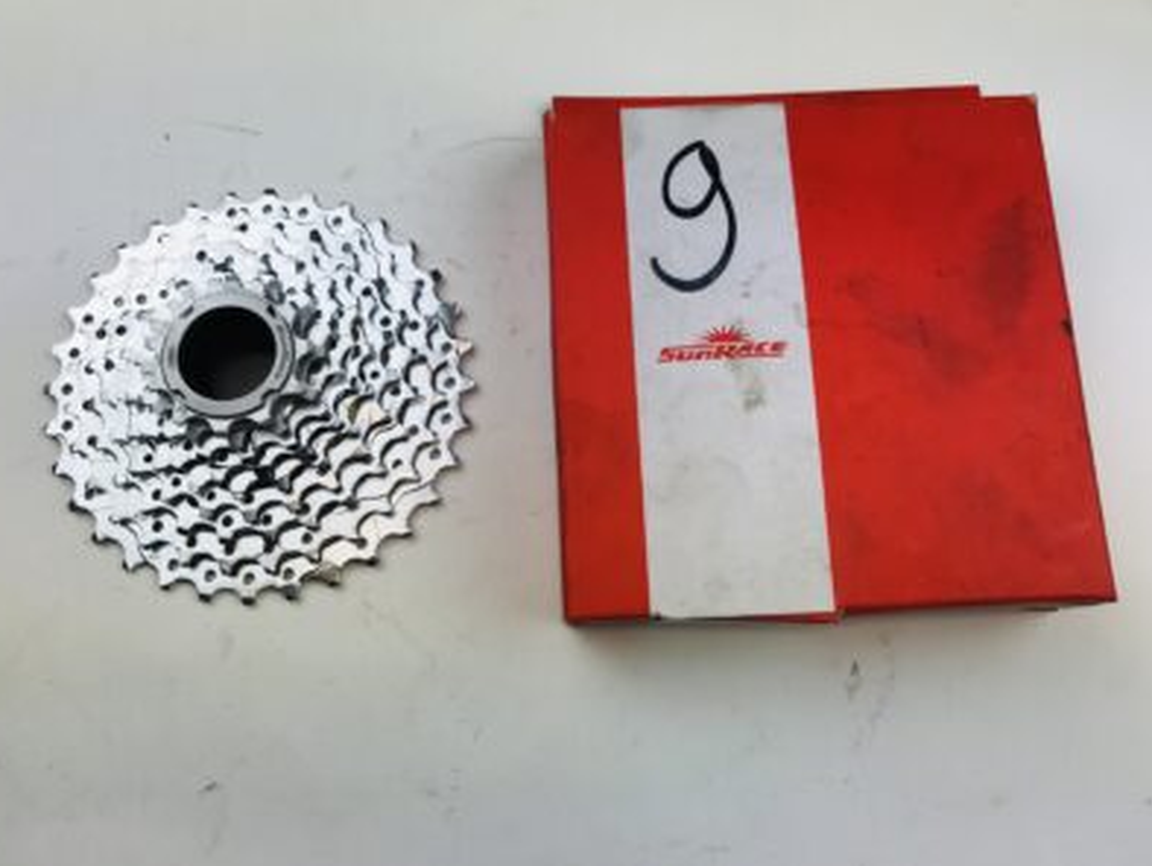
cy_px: 374
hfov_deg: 56.8
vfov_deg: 44.1
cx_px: 570
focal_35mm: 32
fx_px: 1066
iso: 20
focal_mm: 3.99
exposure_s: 1/267
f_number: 1.8
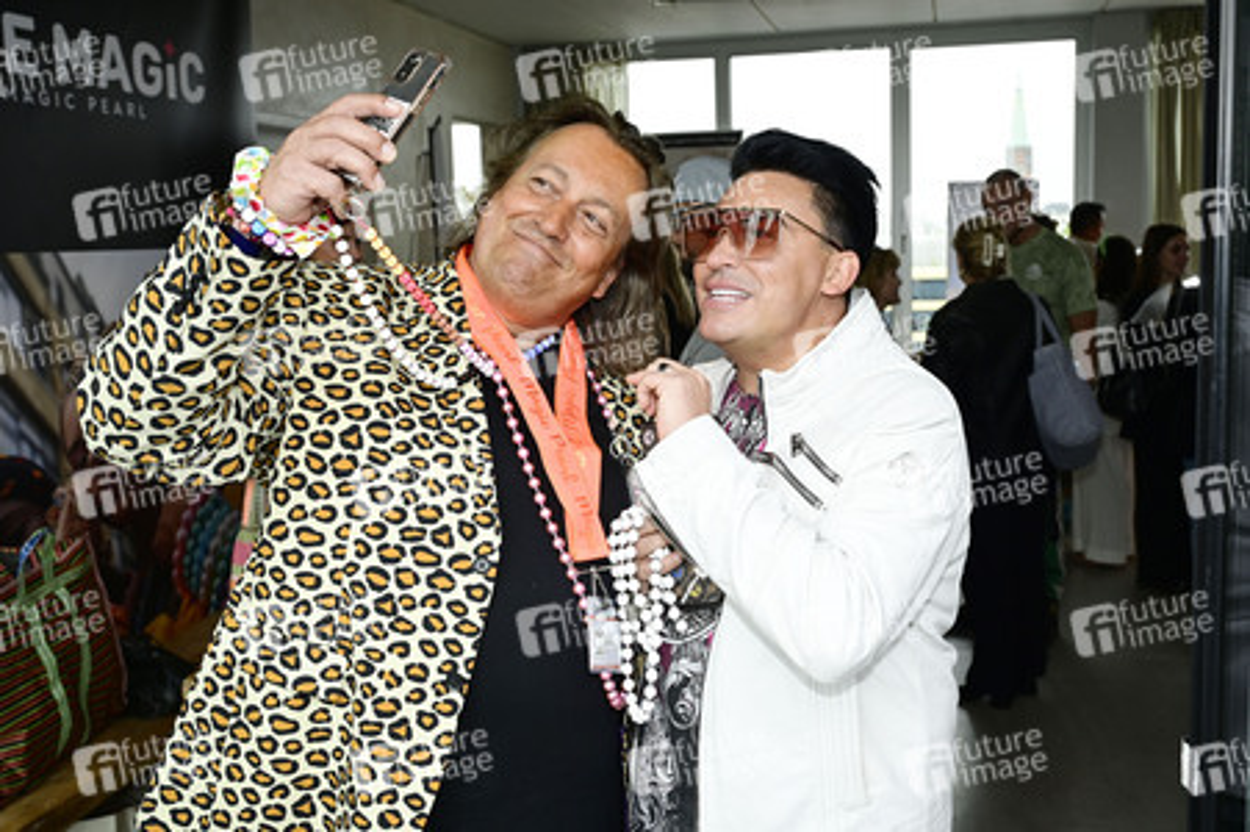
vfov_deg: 38.8
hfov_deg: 55.8
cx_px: 625
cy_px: 416
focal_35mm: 34
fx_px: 1180
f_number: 6.3
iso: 640
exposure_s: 1/200
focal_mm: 34
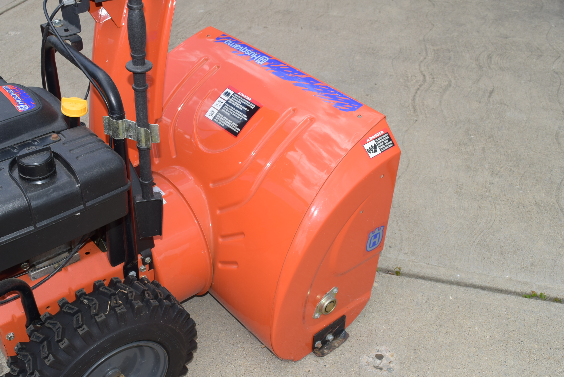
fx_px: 621
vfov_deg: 33.8
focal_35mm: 40
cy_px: 194
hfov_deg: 48.7
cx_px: 244
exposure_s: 1/200
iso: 100
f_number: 8
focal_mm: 23
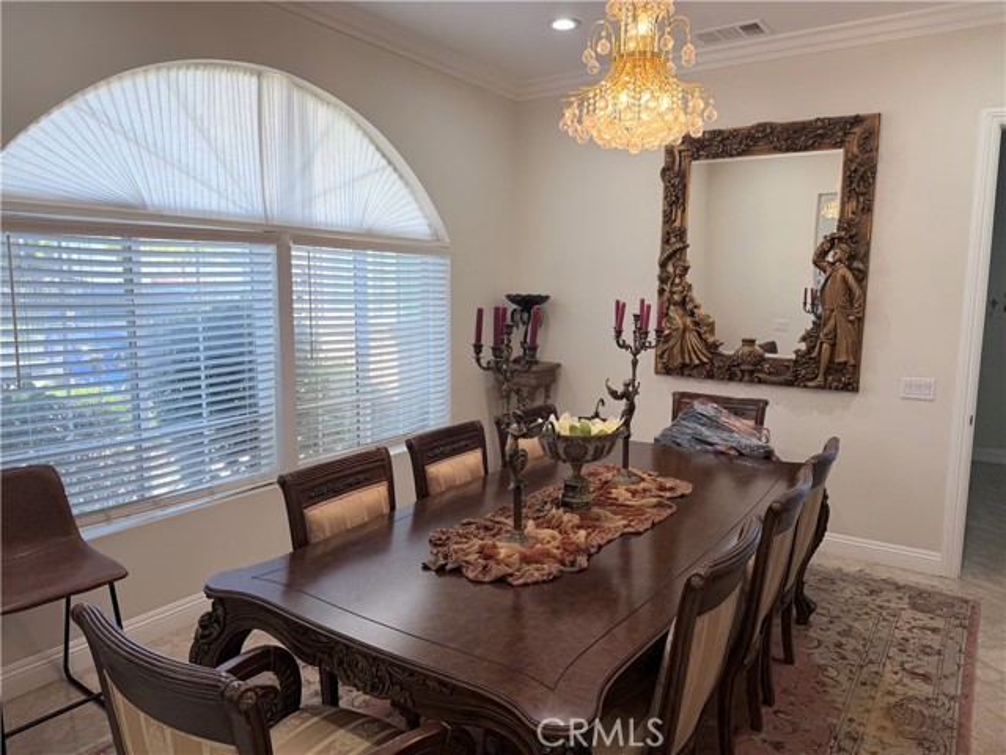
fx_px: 697
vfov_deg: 56.8
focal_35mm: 24
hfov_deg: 71.6
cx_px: 503
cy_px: 378
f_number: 1.78
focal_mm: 6.76
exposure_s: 1/172
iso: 80
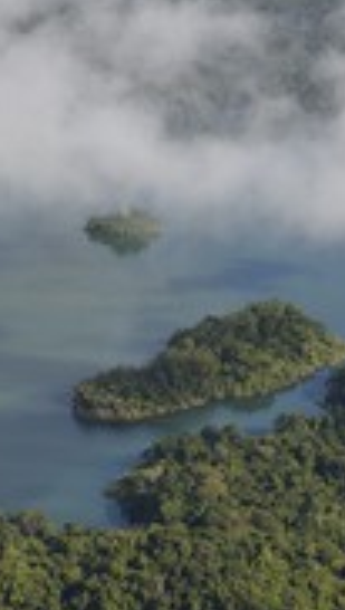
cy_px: 422
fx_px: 2736
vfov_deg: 12.7
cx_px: 258
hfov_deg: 7.2
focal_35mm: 169
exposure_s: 1/640
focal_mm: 70
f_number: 9
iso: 200
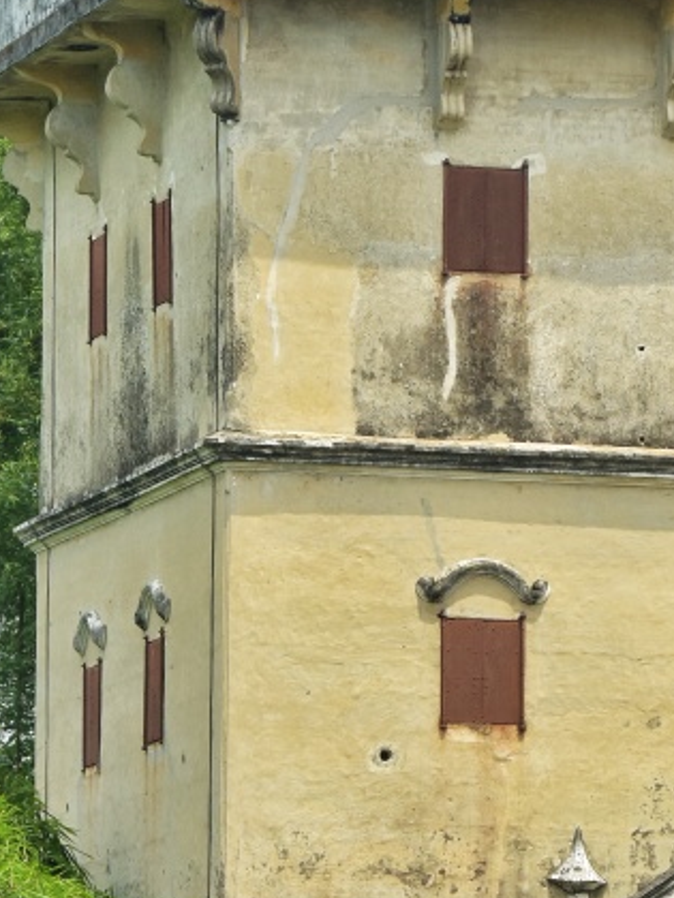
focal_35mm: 330
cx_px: 621
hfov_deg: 4.5
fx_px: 8567
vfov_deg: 6.0
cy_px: 464
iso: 320
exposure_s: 1/640
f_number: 10
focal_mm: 80
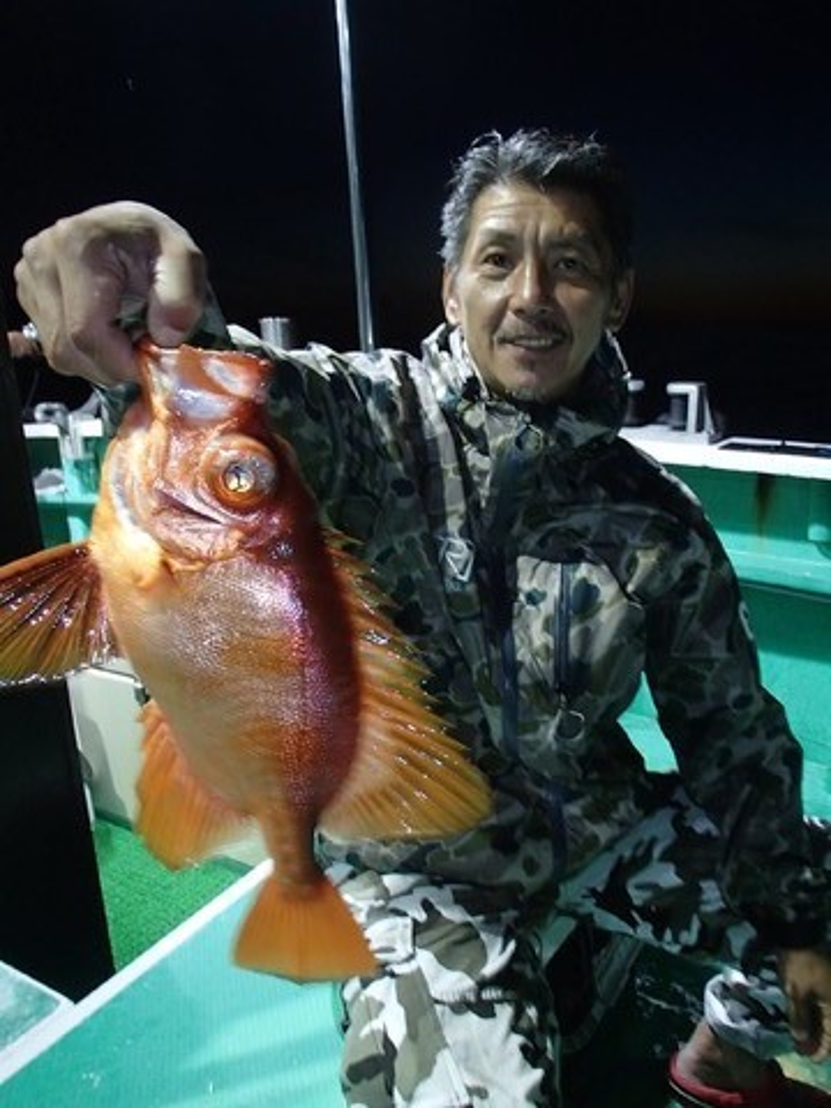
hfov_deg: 49.7
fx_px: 896
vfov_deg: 63.4
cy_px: 554
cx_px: 416
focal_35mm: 28
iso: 400
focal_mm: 5
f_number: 3.9
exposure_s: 1/30
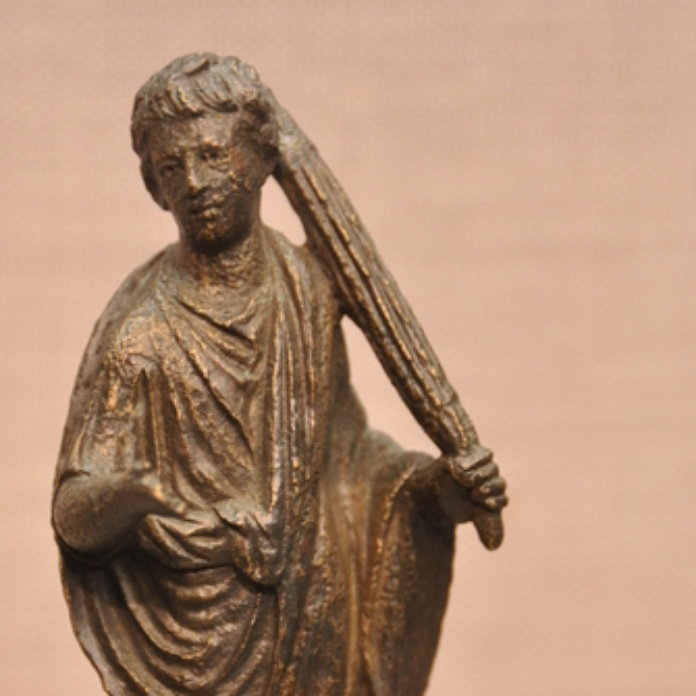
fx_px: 4572
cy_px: 557
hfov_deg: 8.7
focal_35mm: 201
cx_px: 250
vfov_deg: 8.7
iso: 1000
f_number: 5
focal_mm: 80
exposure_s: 1/80
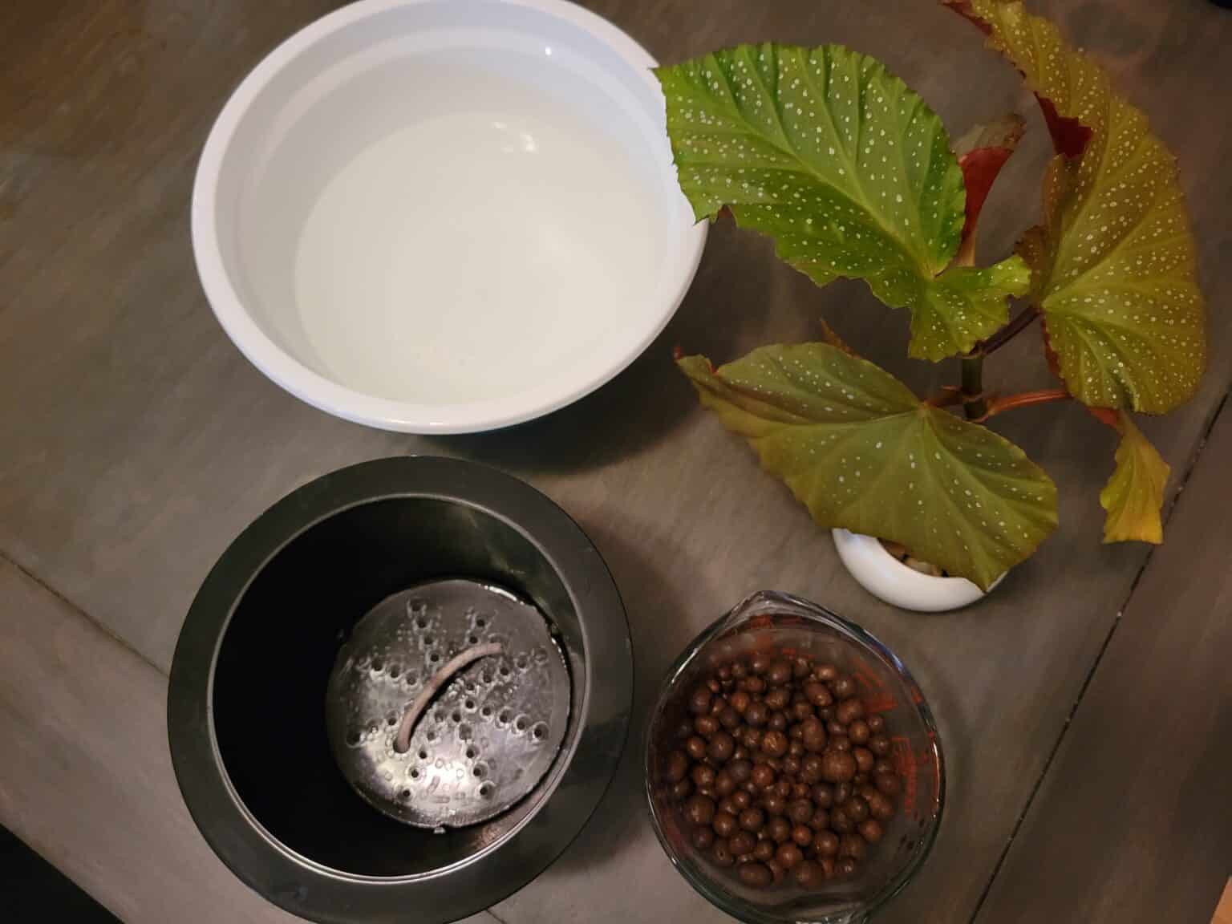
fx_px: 925
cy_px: 462
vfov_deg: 53.1
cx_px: 616
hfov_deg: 67.3
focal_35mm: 26
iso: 640
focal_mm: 5.4
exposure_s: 1/40
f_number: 1.8
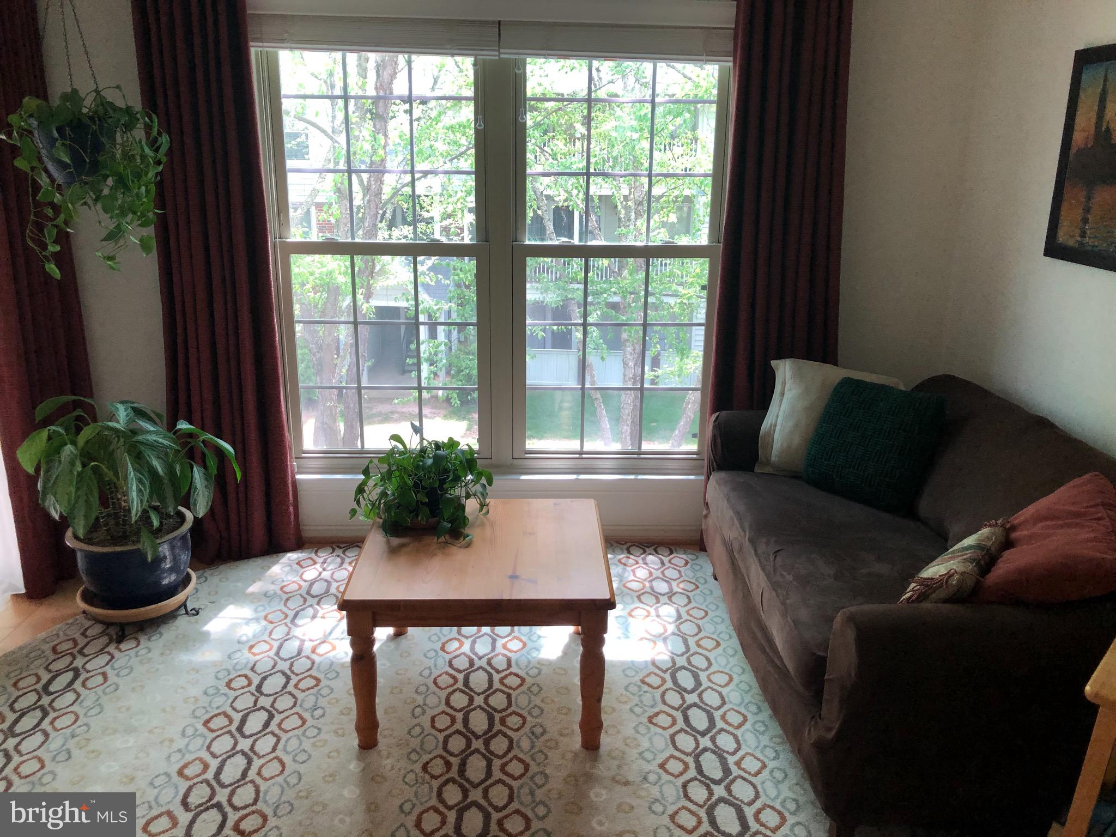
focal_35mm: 28
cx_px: 558
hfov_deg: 63.4
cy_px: 418
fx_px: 903
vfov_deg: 49.7
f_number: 1.8
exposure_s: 1/30
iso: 32
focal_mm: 3.99
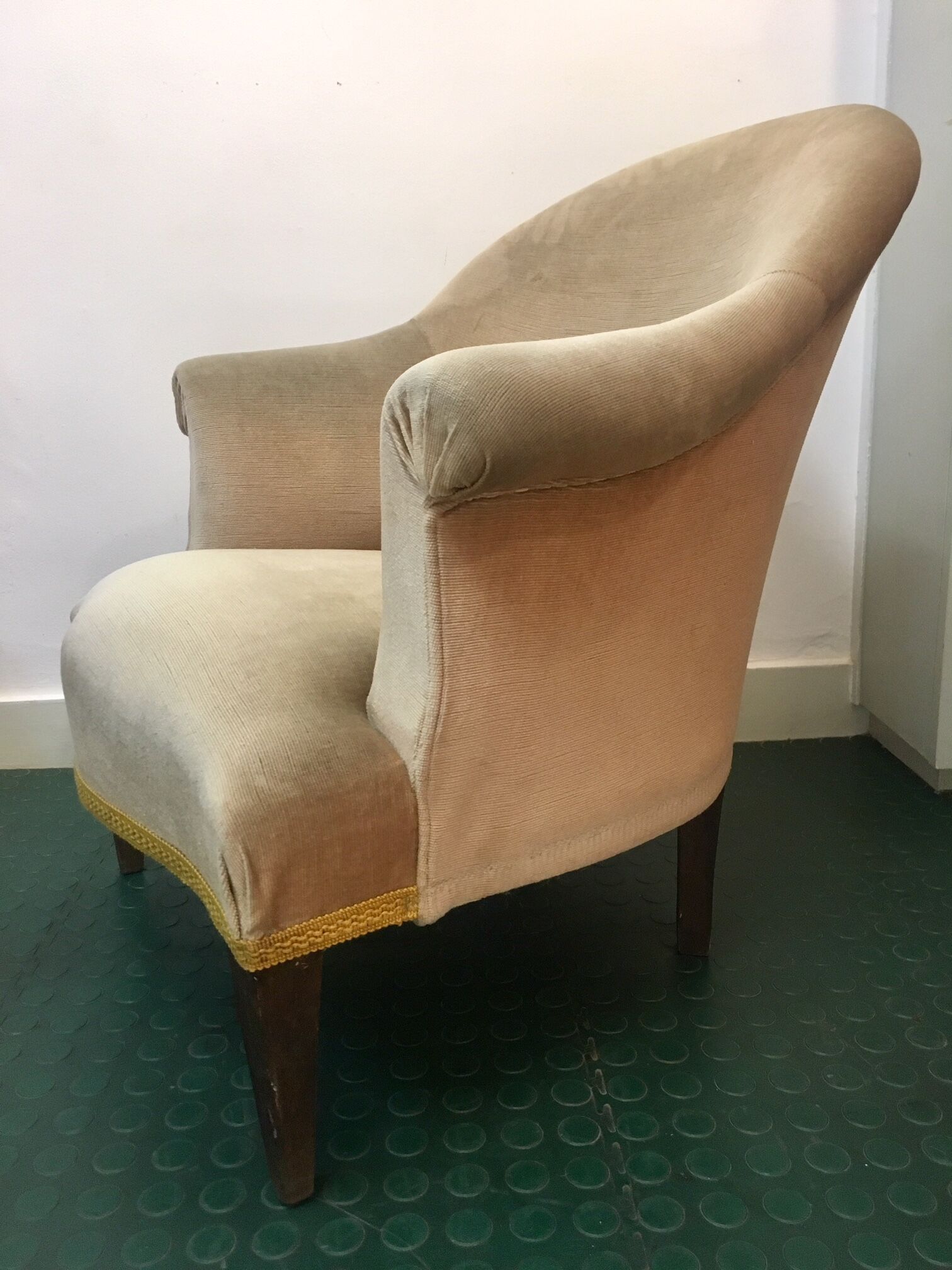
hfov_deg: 48.2
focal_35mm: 29
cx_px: 476
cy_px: 635
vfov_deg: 61.7
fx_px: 1063
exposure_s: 1/33
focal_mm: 4.15
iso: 200
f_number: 2.2
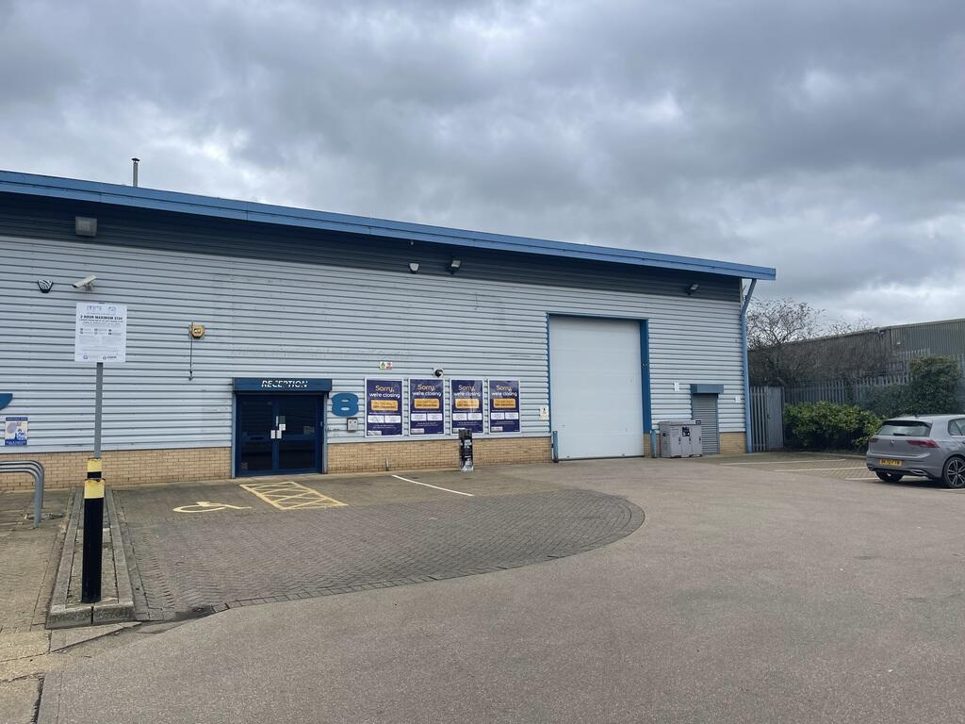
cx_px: 482
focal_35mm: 25
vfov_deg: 54.9
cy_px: 362
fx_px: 697
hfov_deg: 69.4
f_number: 1.6
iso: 32
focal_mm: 5.1
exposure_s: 1/1294
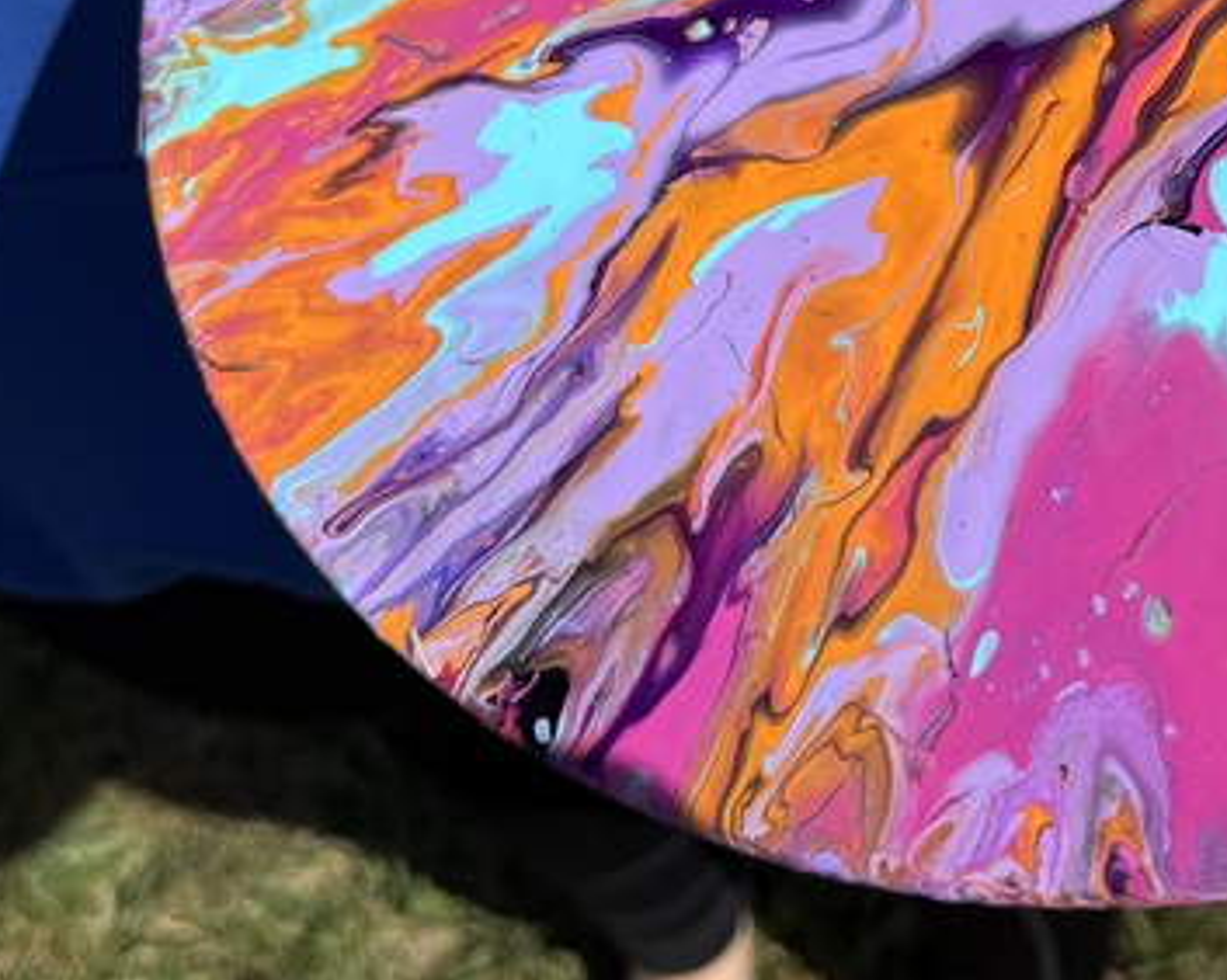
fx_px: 2468
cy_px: -184
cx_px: 1032
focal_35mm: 68
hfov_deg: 27.2
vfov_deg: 21.0
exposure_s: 1/6711
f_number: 1.78
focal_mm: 6.76
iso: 80
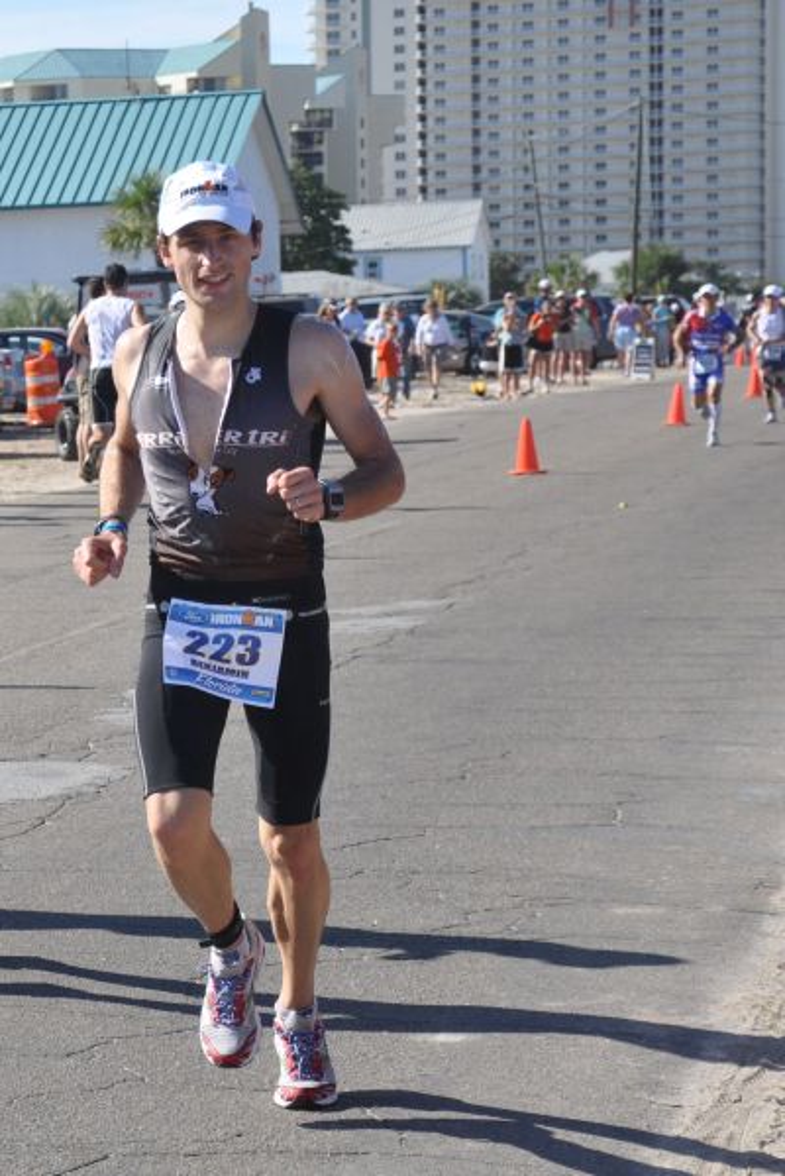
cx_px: 392
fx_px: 2352
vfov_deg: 28.1
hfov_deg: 18.9
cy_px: 588
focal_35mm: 72
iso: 400
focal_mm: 48
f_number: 5.6
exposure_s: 1/1600
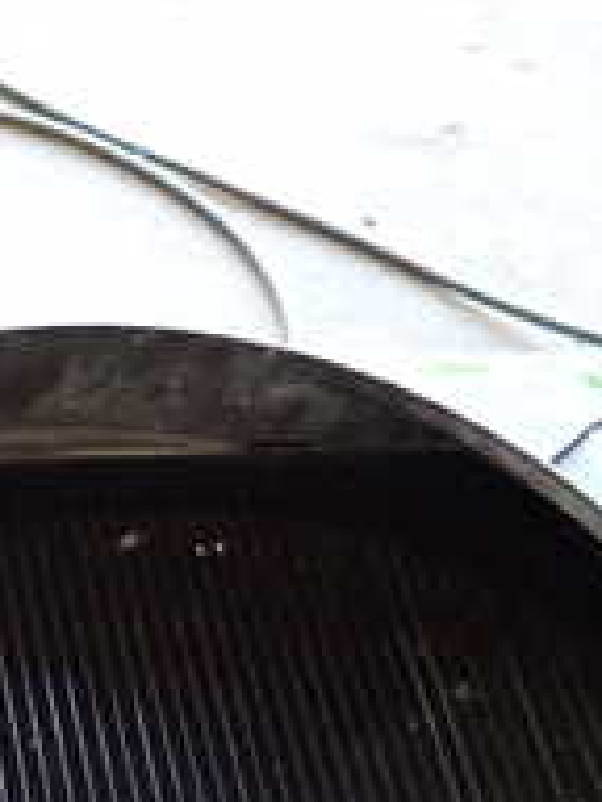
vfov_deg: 23.2
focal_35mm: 78
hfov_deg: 18.2
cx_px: -63
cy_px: 927
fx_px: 1809
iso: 500
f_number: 2
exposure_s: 1/30
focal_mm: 4.5
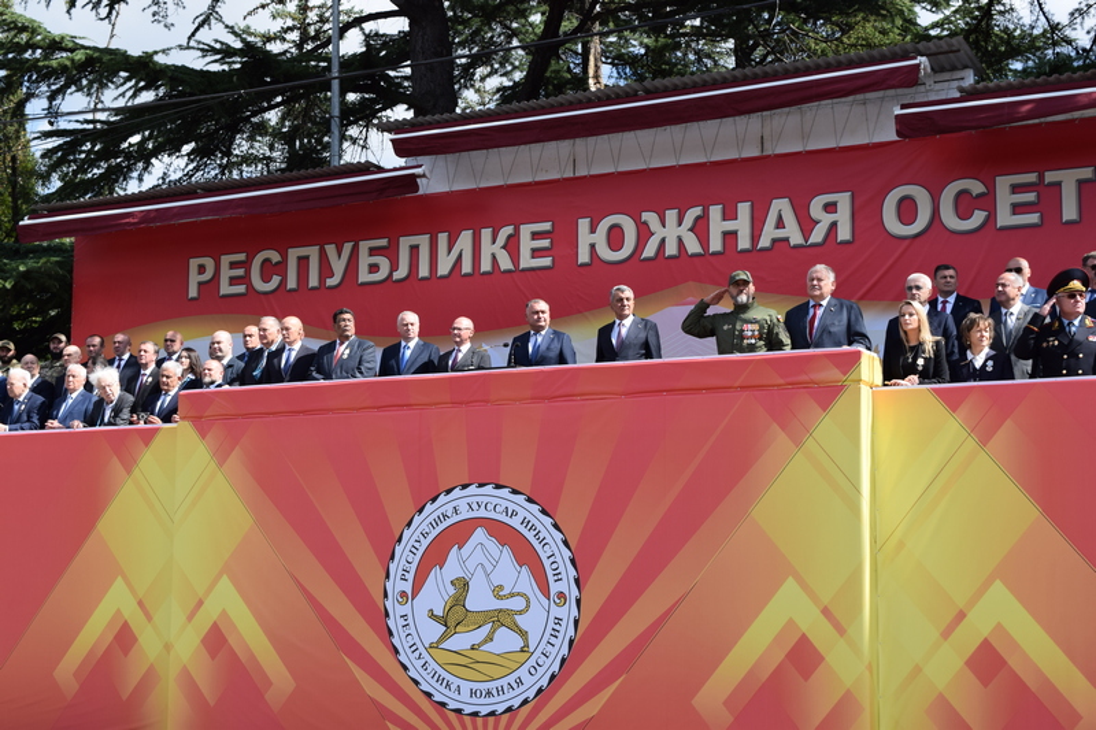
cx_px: 548
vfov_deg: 25.7
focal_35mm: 52
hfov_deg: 37.9
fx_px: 1598
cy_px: 365
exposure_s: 1/320
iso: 200
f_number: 8
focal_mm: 35
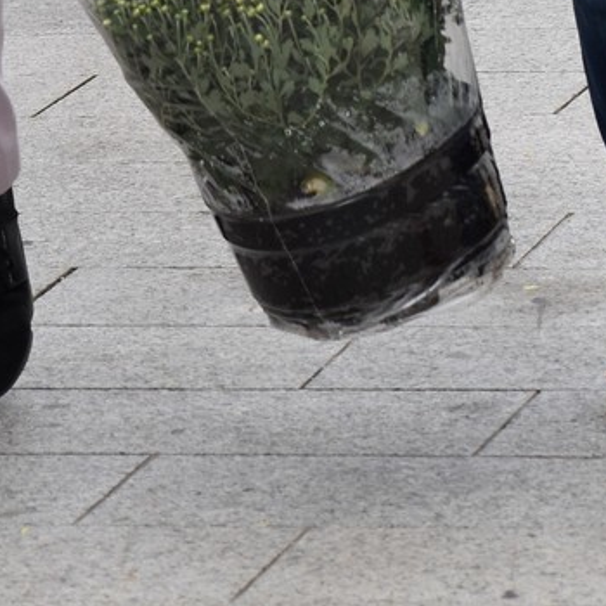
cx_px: 111
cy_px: -585
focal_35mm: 519
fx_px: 10276
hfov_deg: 3.4
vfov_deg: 3.4
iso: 250
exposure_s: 1/250
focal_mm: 95
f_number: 8
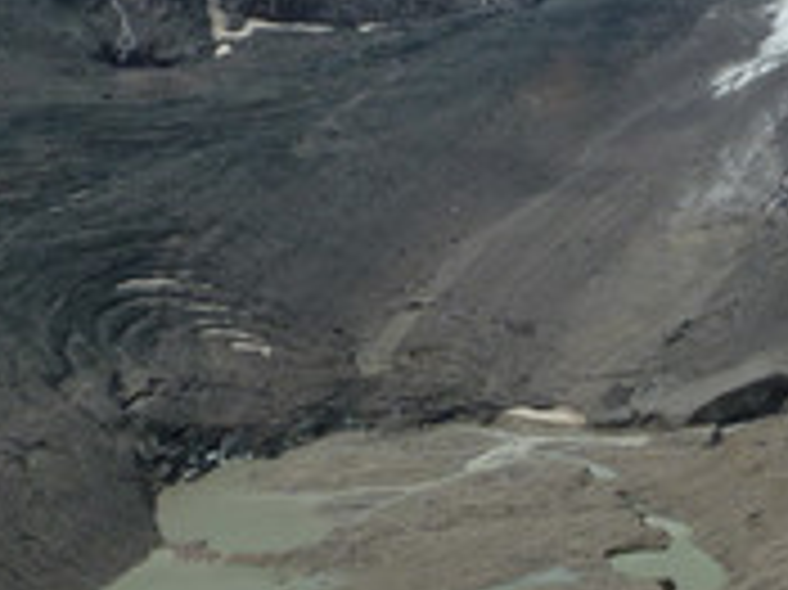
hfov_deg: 19.5
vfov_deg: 14.8
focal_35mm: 97
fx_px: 2207
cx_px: 847
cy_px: -101
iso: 100
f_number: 4
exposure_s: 1/2000
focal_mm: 5.9
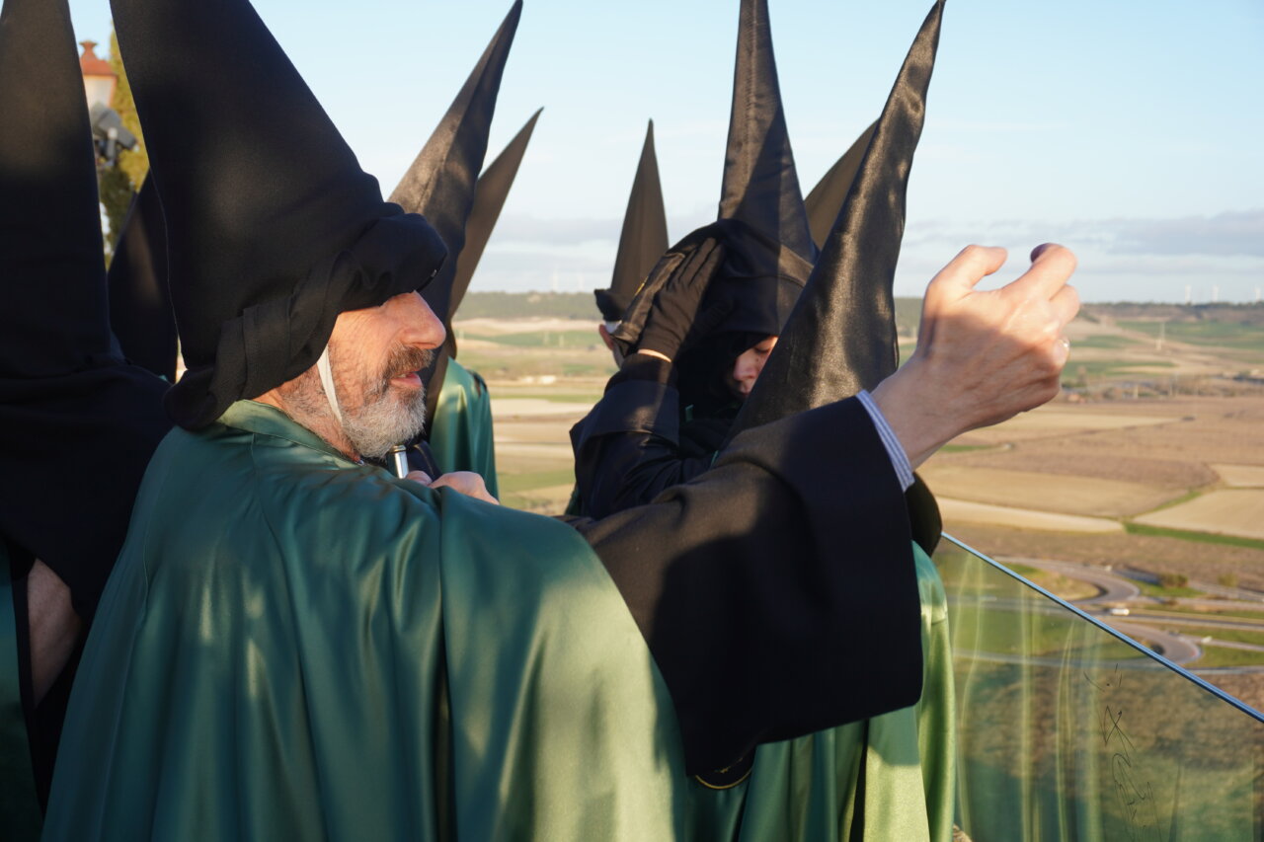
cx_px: 632
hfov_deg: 42.3
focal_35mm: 46
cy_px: 421
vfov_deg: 28.9
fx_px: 1632
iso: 100
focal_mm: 31
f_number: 6.3
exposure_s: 1/80
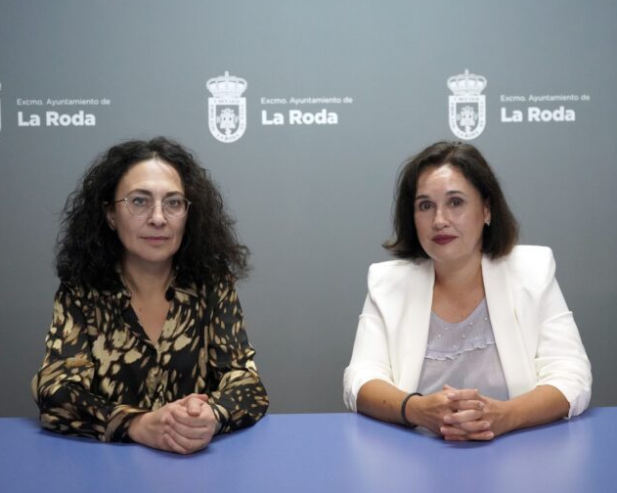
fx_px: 1004
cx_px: 334
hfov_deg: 34.2
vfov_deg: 27.6
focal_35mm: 55
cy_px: 245
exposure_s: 1/160
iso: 8000
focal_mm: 48
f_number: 4.5
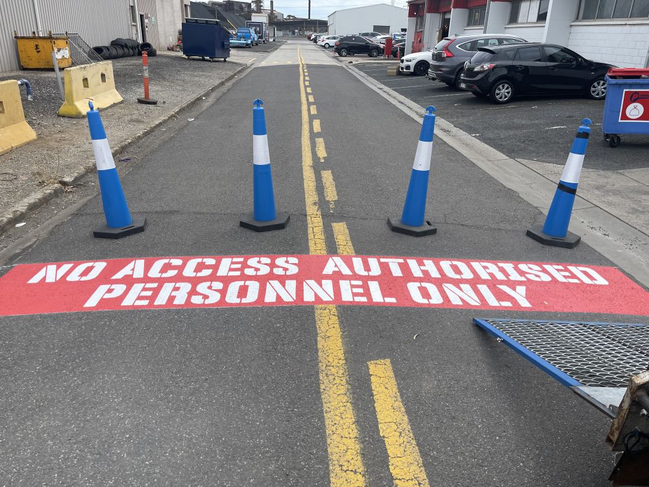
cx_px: 324
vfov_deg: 53.1
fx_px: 487
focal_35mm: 26
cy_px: 244
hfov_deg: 67.3
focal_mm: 5.1
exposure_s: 1/3922
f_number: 1.6
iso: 50
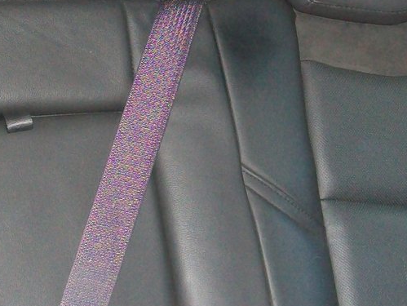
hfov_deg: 19.1
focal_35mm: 103
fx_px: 1212
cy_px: 37
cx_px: 190
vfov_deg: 14.3
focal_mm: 5.7
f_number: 2.8
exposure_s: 1/60
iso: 160
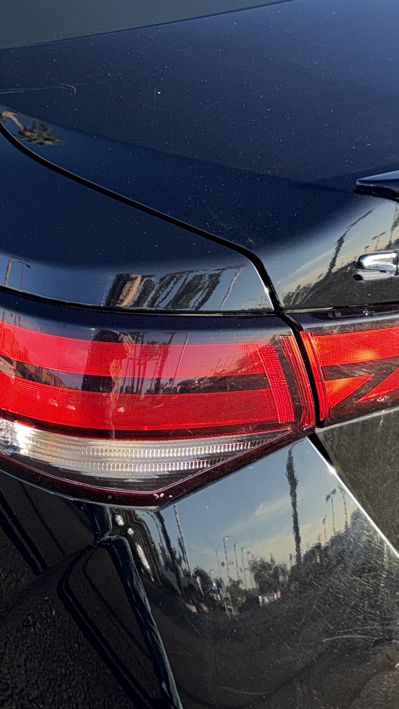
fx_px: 1261
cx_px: -61
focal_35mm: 67
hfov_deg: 17.3
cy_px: 273
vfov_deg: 31.3
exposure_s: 1/363
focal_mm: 6.76
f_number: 1.78
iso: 64
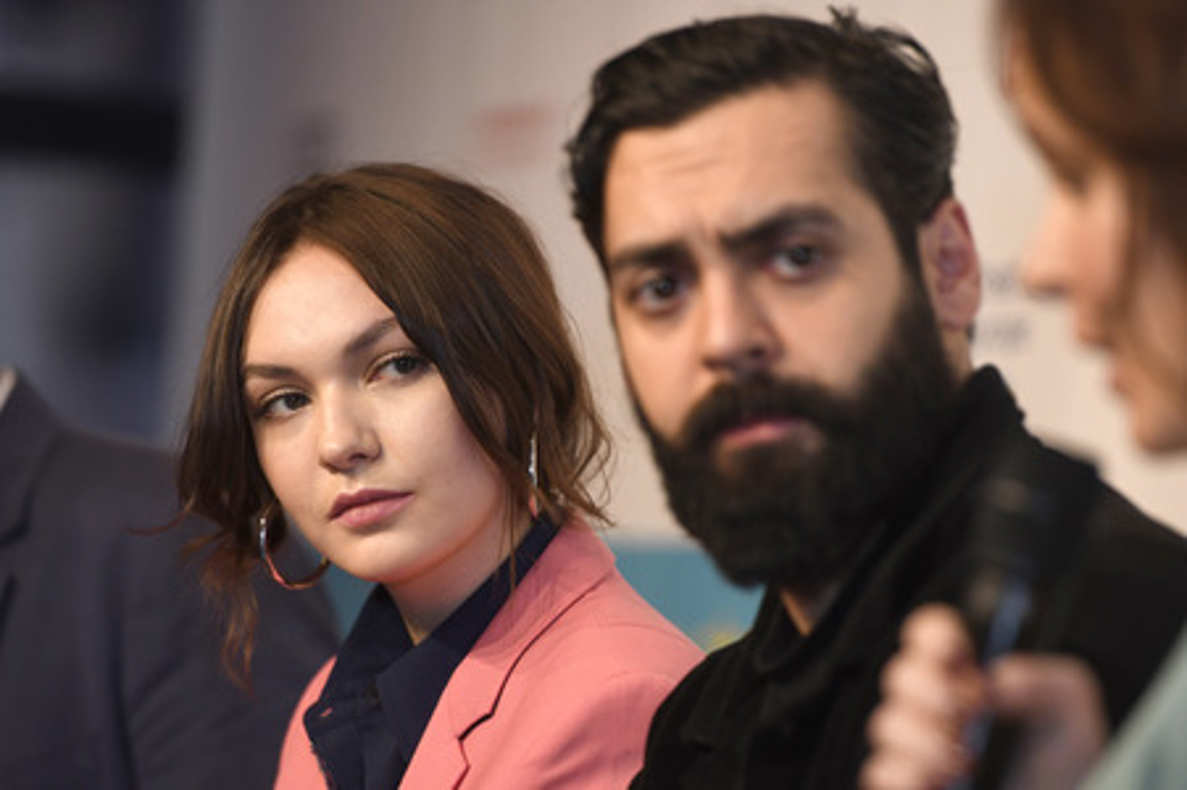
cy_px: 395
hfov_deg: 10.3
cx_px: 594
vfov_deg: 6.9
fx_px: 6589
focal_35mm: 200
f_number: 3.2
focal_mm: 200
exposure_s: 1/500
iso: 1250
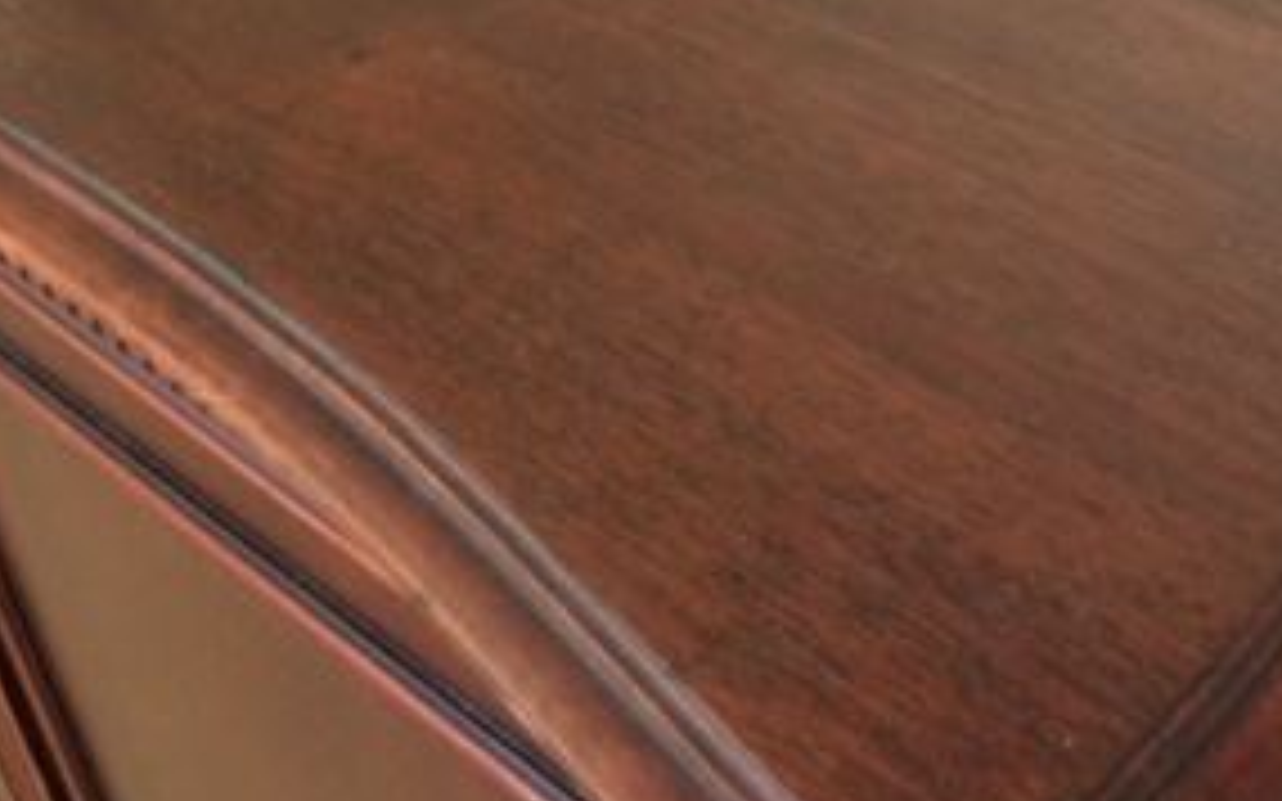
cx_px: 963
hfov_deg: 29.3
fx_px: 2410
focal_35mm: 69
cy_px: 176
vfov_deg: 18.7
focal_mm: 4.15
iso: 160
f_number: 2.2
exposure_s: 1/30
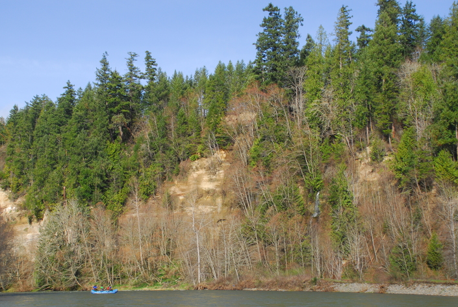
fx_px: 759
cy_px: 161
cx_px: 223
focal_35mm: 60
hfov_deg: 33.6
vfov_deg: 22.8
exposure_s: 1/640
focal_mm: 35
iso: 200
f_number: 5
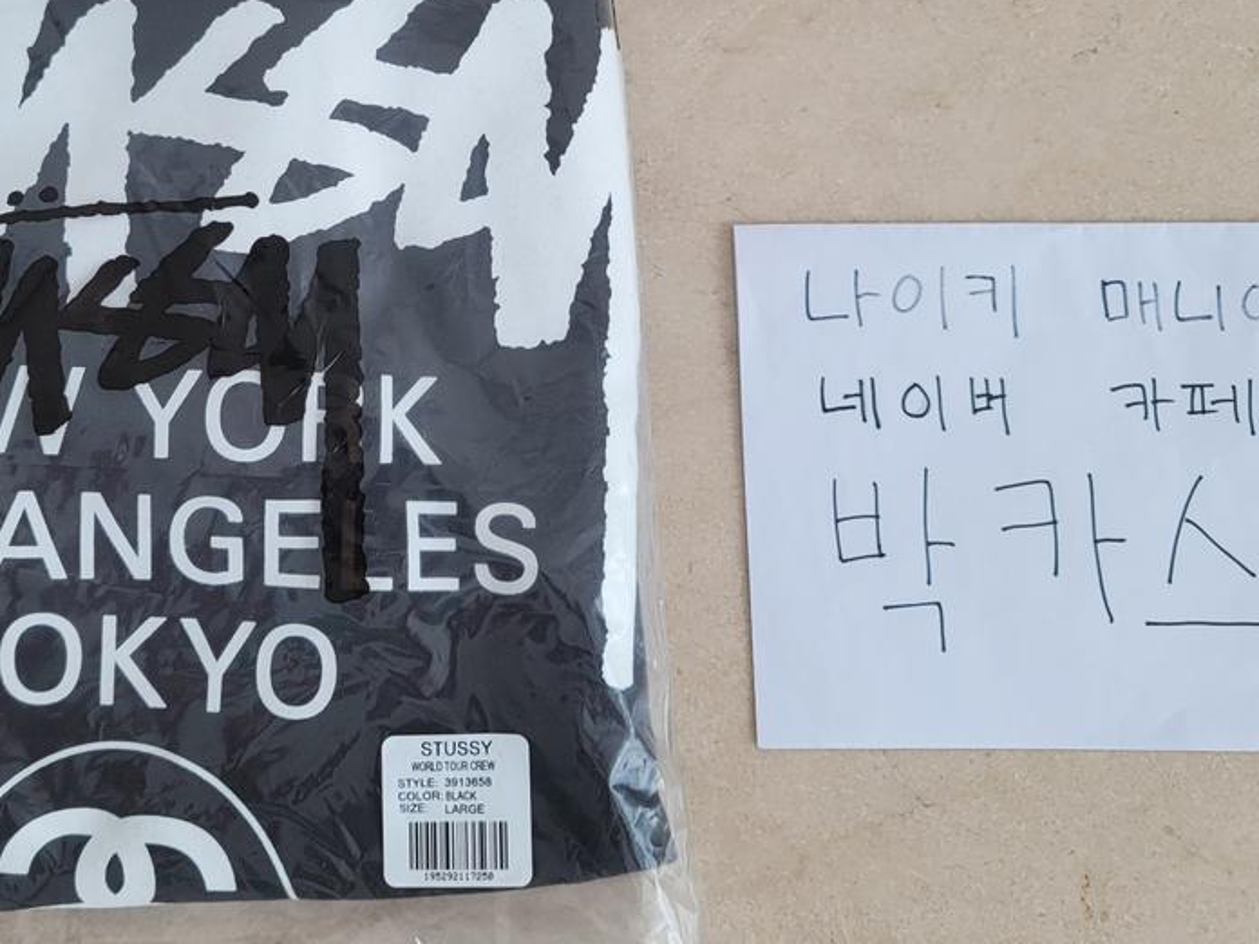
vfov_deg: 31.1
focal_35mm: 46
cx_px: 434
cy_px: 264
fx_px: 1673
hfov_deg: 40.8
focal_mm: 7
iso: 40
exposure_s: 1/119
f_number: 1.8
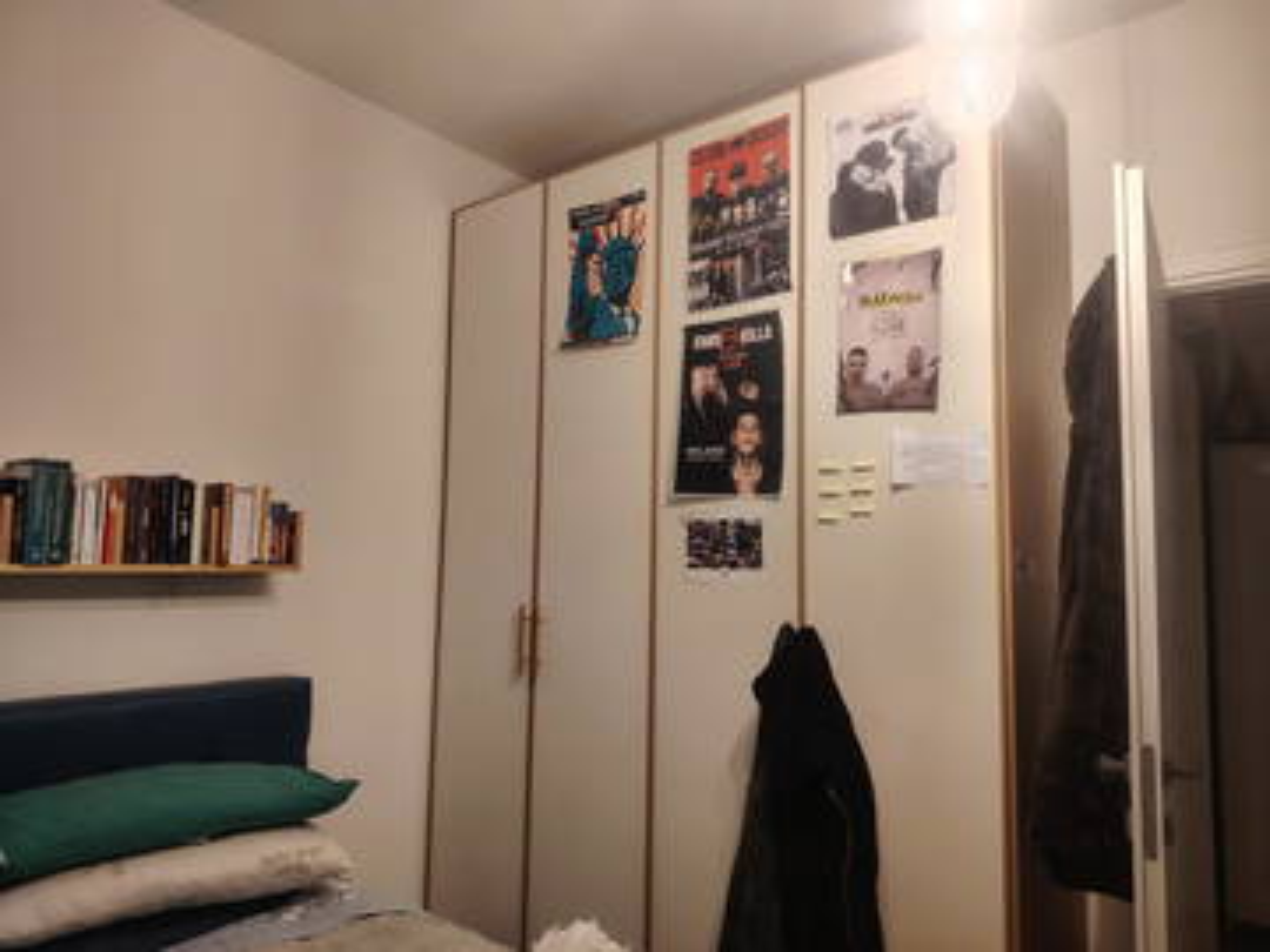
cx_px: 635
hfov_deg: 71.6
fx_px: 881
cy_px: 476
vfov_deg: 56.8
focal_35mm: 24
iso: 316
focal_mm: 5.25
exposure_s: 1/33.3
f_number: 1.75
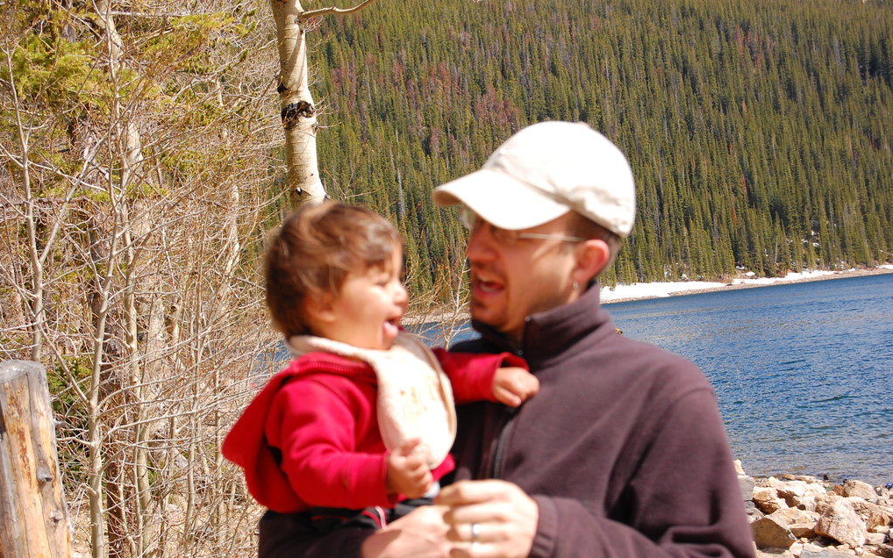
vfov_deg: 15.4
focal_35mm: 85
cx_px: 447
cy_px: 278
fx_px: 2057
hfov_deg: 24.5
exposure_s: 1/400
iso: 400
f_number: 10
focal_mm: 55
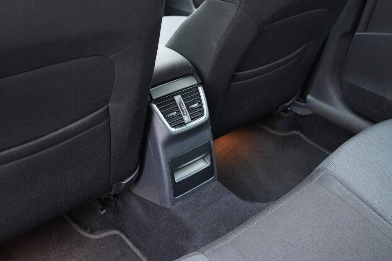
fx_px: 392
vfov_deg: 36.9
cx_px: 196
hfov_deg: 53.1
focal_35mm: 36
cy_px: 130
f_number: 2.8
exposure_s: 1/40
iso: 1600
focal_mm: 24
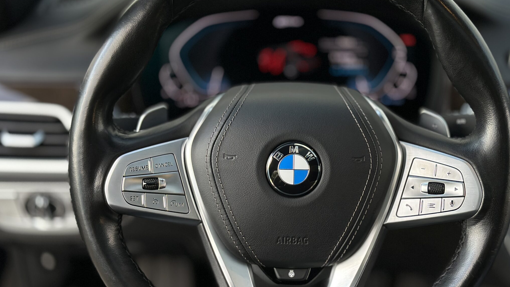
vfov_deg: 18.3
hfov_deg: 31.9
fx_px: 893
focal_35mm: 66
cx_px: 281
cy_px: 150
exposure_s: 1/404
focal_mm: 6.86
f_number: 1.78
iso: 80
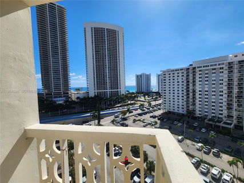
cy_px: 92
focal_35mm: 13
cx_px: 122
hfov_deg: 106.2
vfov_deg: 89.9
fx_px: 92
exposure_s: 1/3117
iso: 50
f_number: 2.2
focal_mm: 2.2
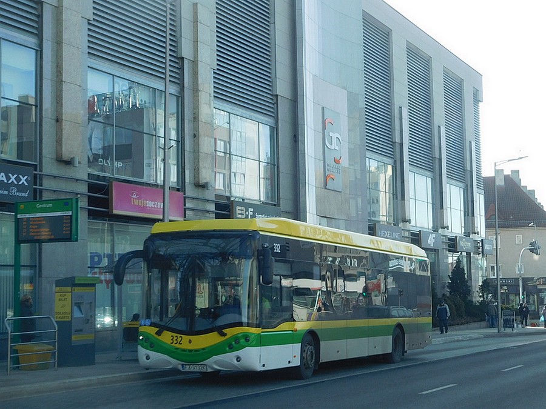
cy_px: 204
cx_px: 273
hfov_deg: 34.9
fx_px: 868
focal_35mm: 55
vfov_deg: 26.6
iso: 125
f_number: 4.2
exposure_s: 1/250
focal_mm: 9.8
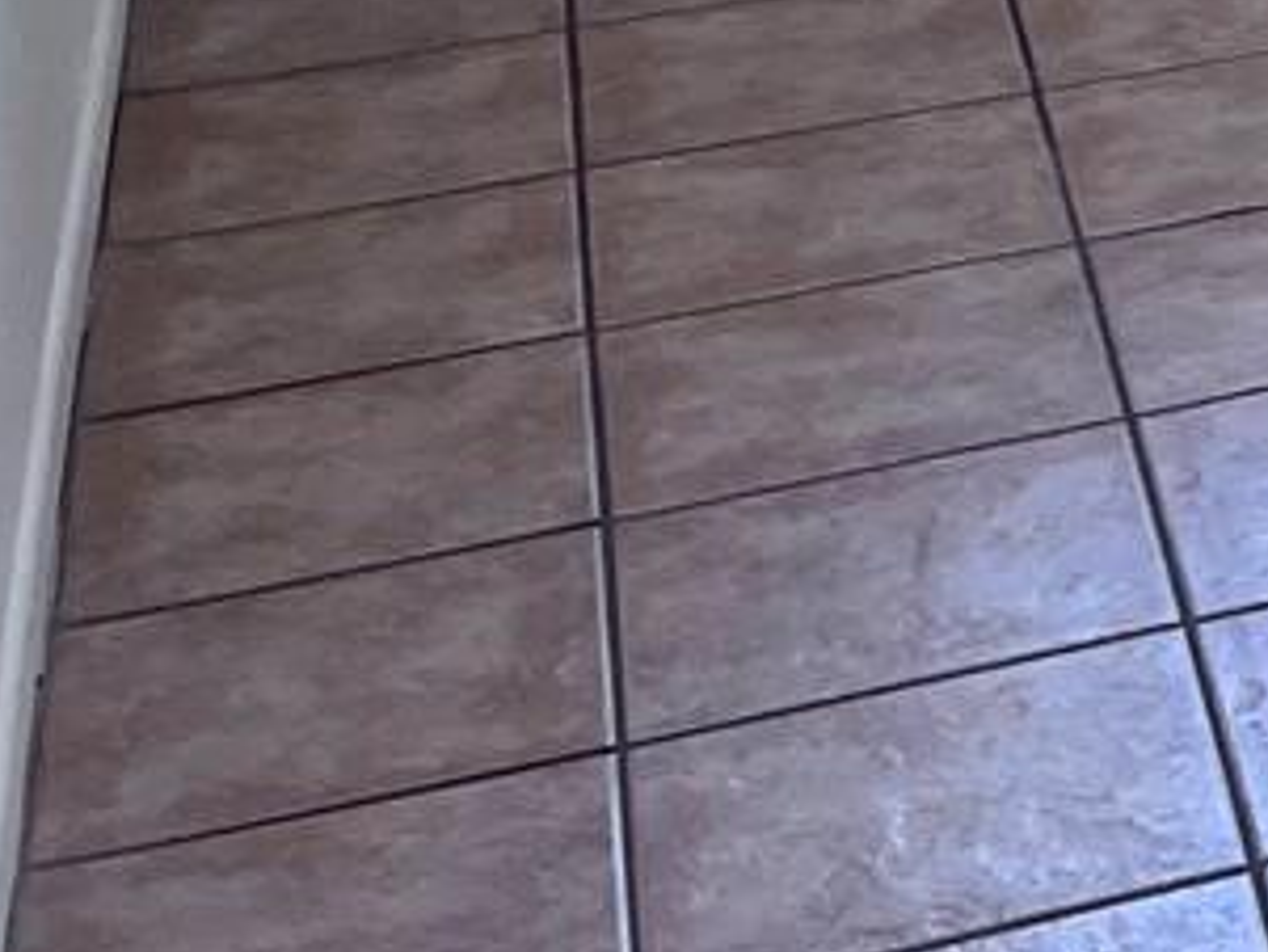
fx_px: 5057
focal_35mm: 138
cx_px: 3223
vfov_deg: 10.2
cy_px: -674
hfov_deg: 11.4
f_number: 1.6
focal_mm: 5.1
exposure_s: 1/121
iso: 100
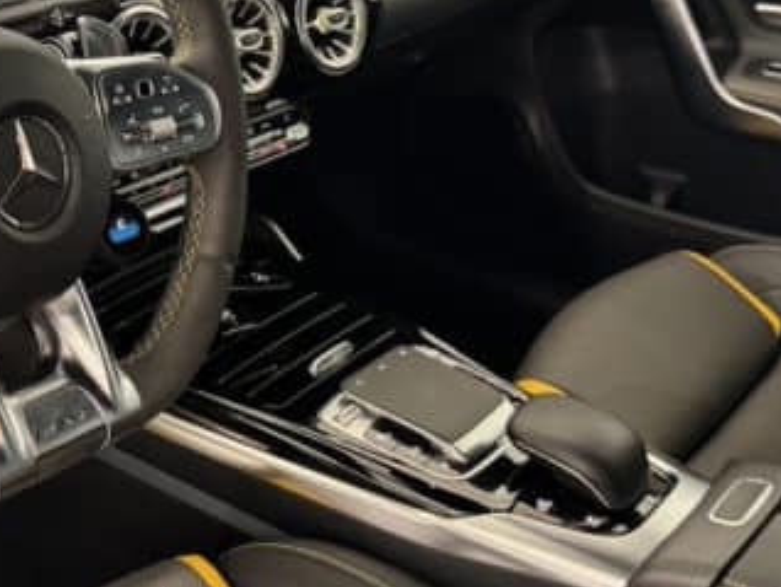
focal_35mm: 60
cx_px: 155
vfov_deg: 24.2
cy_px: 161
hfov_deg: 31.3
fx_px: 1355
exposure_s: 1/59
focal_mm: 6.76
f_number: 1.78
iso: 500
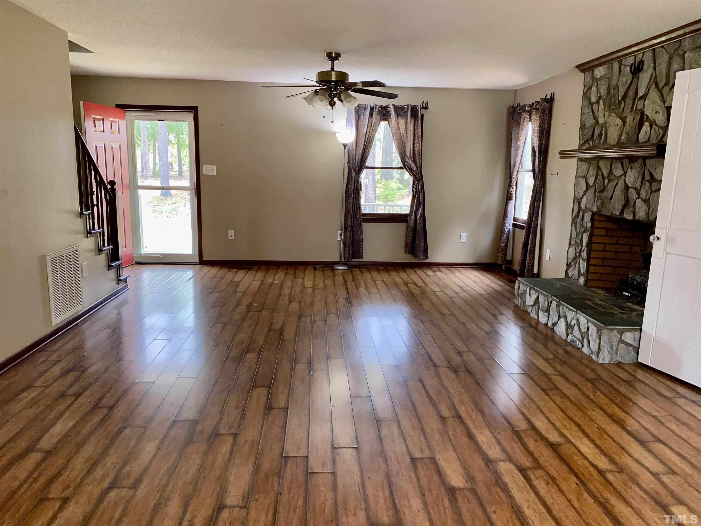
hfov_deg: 67.3
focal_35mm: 26
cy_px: 263
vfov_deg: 53.1
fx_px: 527
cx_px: 350
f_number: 1.8
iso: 32
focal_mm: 4.25
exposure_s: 1/60
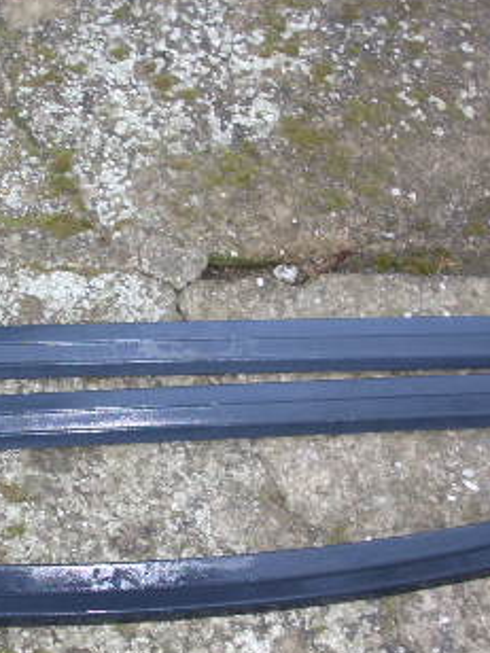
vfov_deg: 25.3
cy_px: 375
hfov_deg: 18.9
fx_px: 1453
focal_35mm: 77
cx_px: 89
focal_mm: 6.2
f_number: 2.8
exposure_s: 1/30
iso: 100
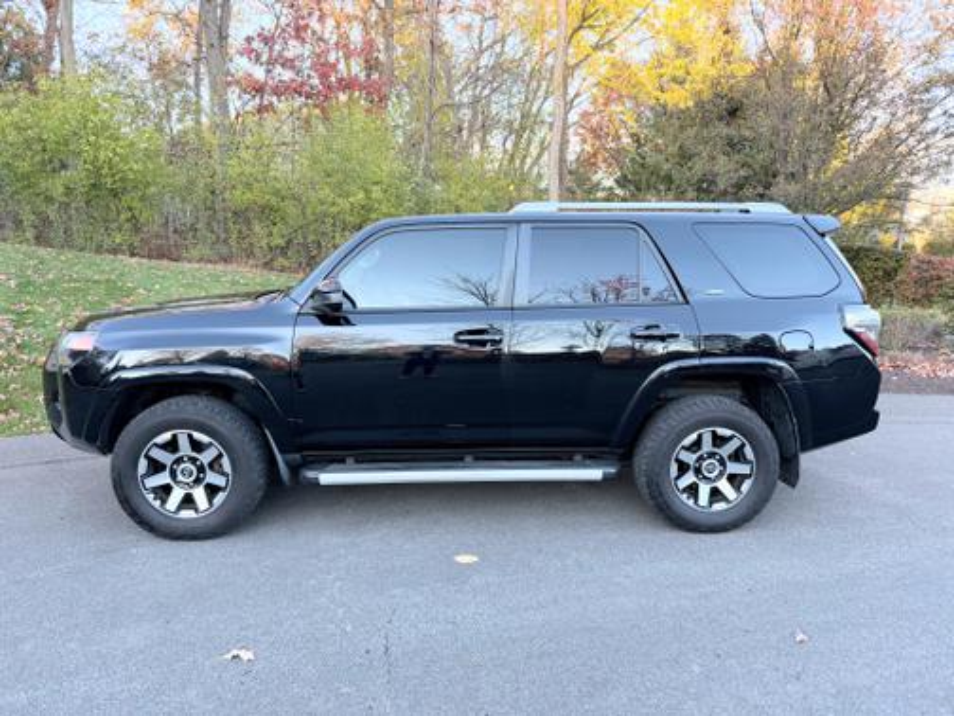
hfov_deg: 71.6
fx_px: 661
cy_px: 358
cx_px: 477
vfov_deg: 56.8
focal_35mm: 24
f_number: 1.78
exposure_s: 1/164
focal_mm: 6.76
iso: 100
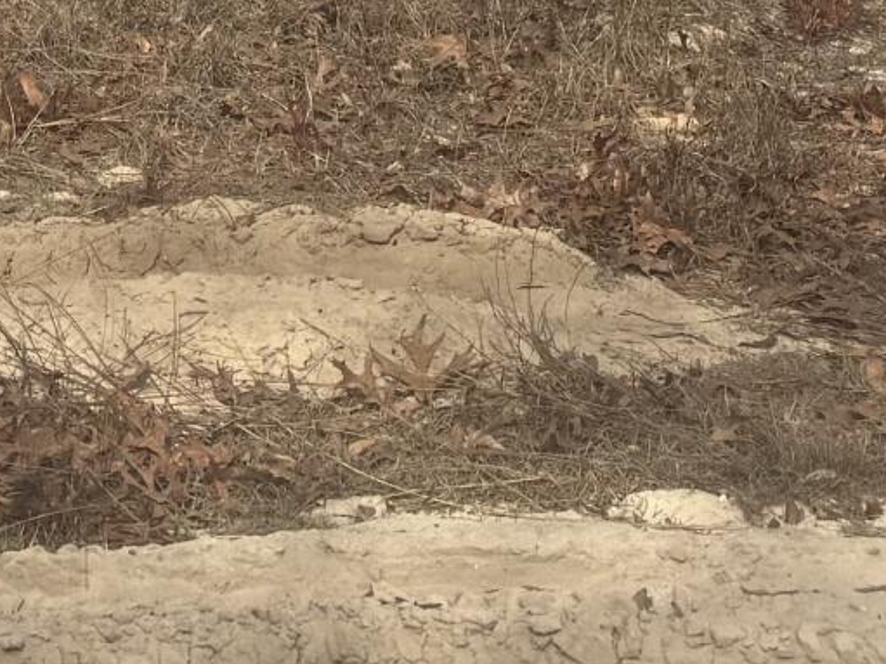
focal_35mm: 141
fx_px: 3608
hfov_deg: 13.4
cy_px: -837
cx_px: -309
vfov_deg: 9.5
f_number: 1.78
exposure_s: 1/4405
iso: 80
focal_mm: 6.76
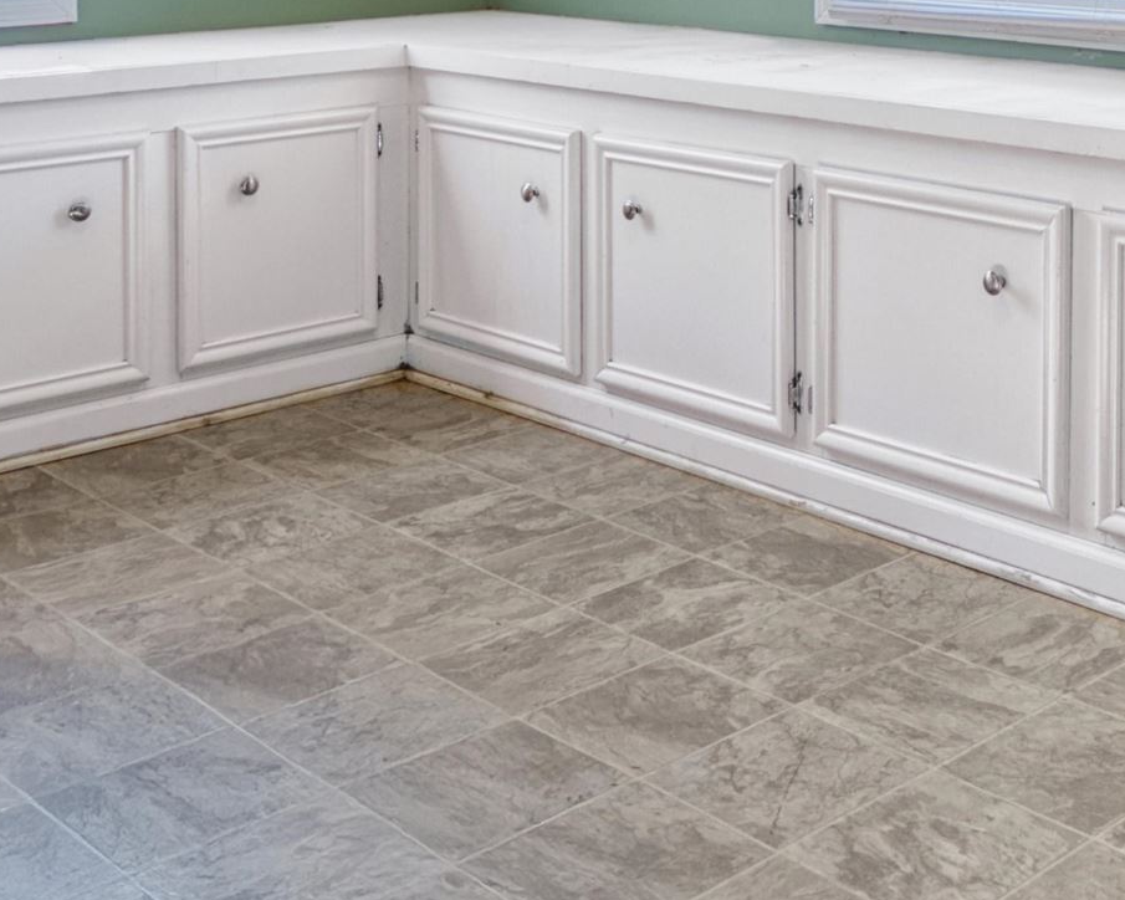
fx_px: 1765
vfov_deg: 25.9
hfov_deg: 33.1
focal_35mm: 53
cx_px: 1055
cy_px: -148
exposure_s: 1/8
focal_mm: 8
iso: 200
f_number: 8
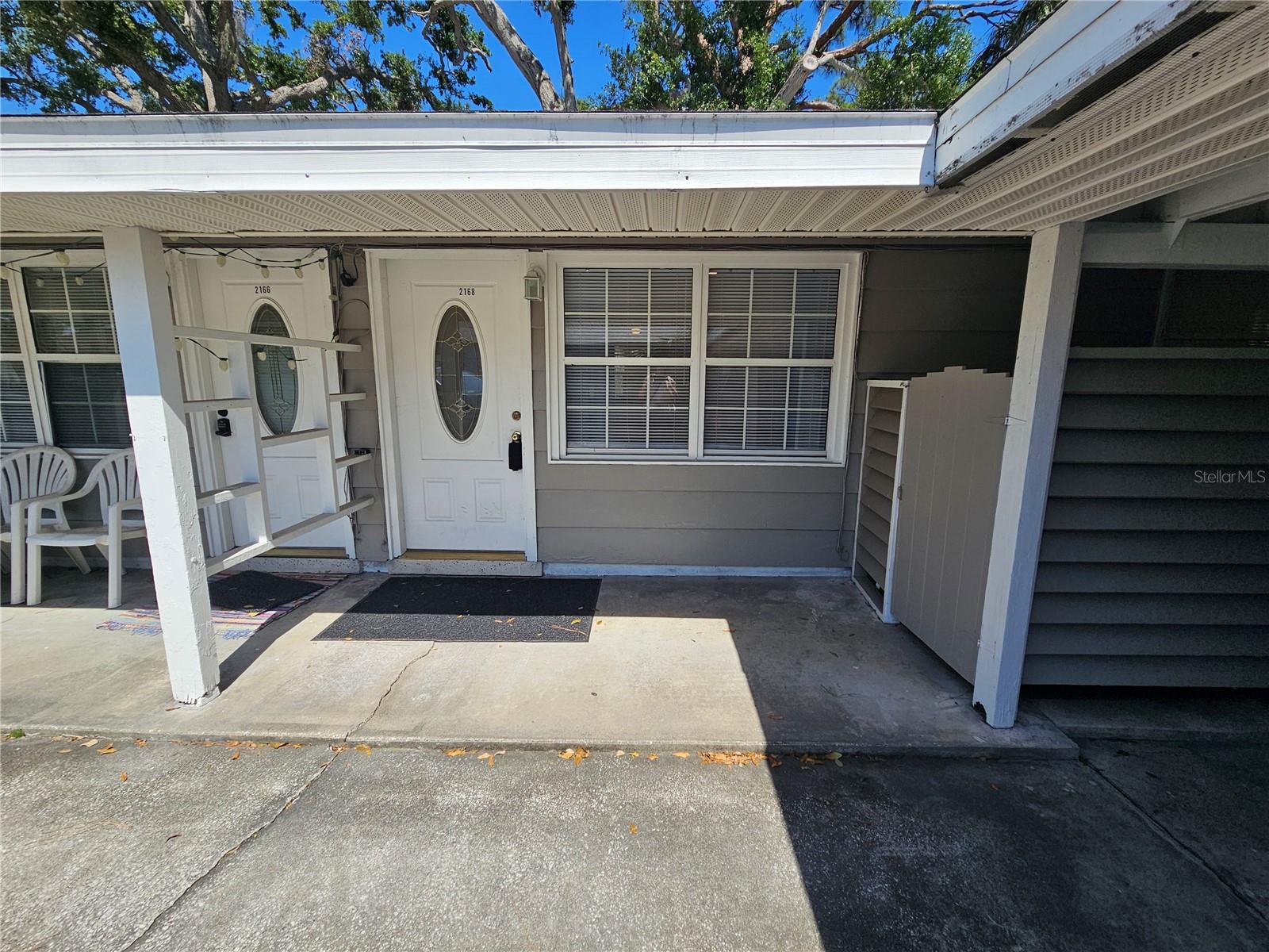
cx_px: 634
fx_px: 477
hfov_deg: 106.2
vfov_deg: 89.9
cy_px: 476
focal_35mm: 13
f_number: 2.2
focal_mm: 2.2
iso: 50
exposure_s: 1/2163
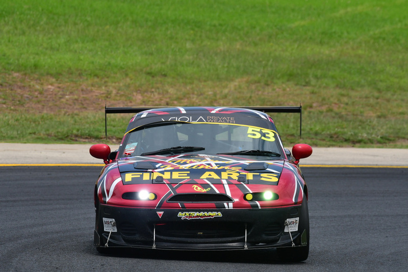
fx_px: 6802
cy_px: 136
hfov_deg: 3.4
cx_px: 204
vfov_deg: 2.3
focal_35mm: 600
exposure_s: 1/640
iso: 400
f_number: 11
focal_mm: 400
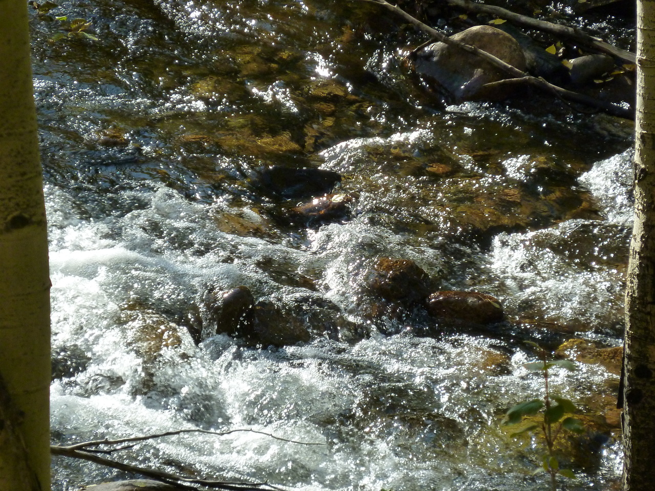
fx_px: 4730
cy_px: 246
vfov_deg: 5.9
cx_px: 328
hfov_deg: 7.9
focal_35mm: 250
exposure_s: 1/250
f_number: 5.9
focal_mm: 36
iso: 320
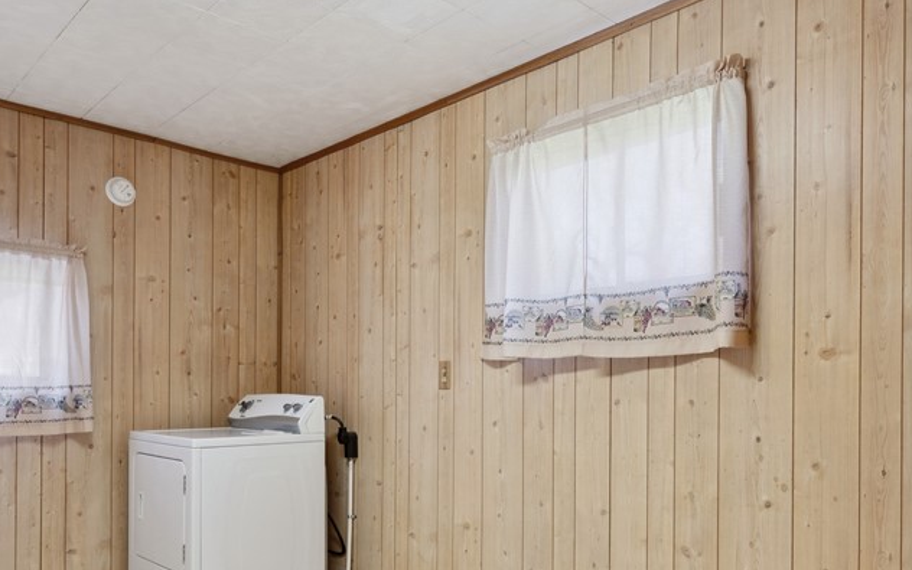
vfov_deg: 43.6
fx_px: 696
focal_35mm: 28
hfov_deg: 66.4
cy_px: 403
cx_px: 483
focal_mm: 16
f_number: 3.2
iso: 125
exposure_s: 1/40
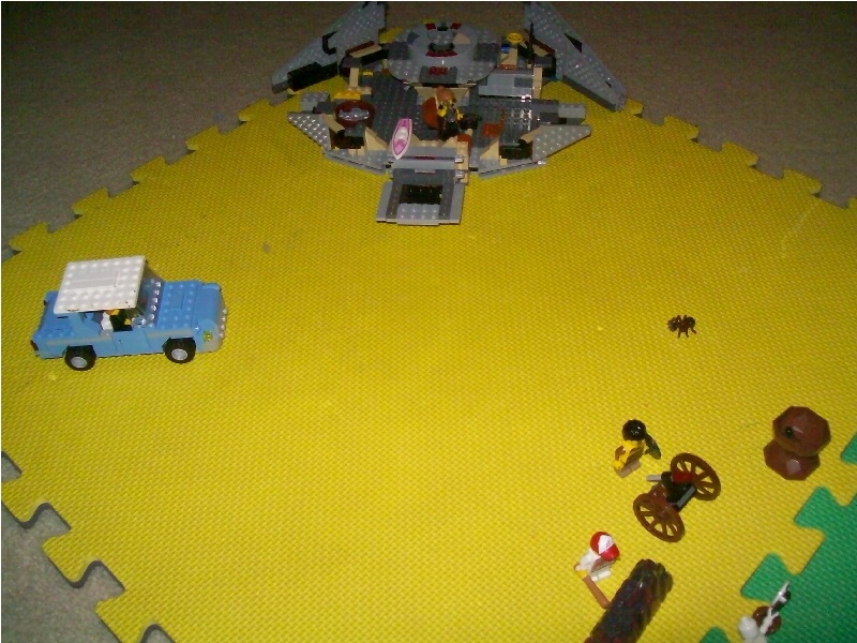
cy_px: 322
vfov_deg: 39.7
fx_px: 891
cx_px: 428
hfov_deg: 51.4
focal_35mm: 36
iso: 200
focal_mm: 6
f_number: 2.7
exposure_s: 1/128
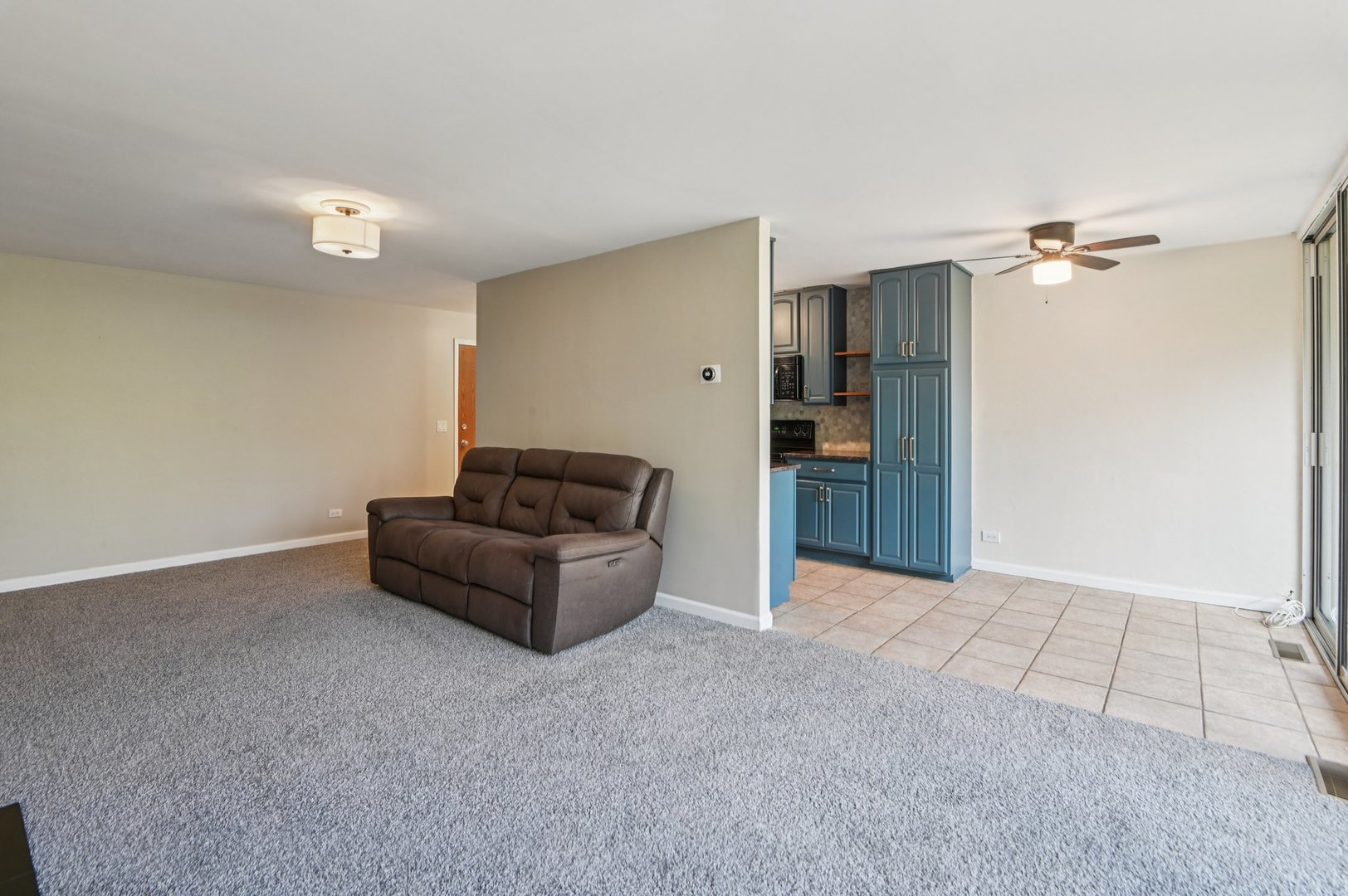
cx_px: 674
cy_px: 448
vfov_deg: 73.7
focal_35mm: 16
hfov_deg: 96.8
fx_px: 599
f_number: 13
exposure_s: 1/6
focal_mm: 16
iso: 400
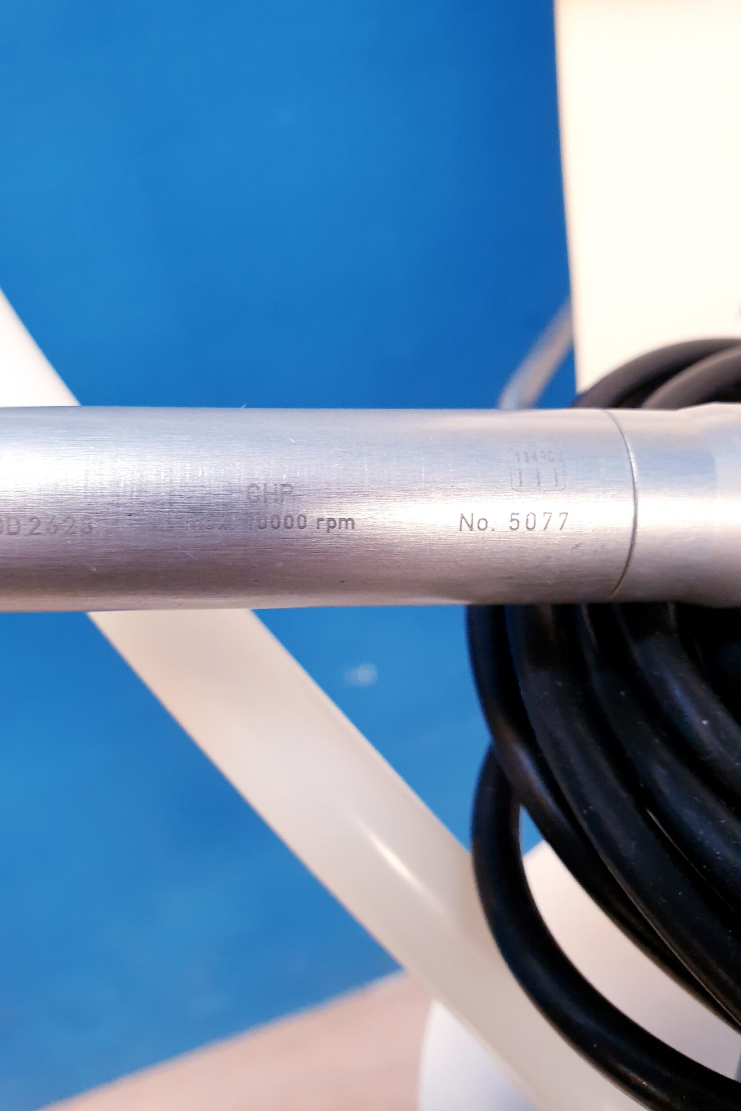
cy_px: 554
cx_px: 313
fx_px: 864
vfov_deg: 65.5
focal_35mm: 28
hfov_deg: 46.2
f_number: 2.4
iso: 250
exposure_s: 1/33
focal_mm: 4.3
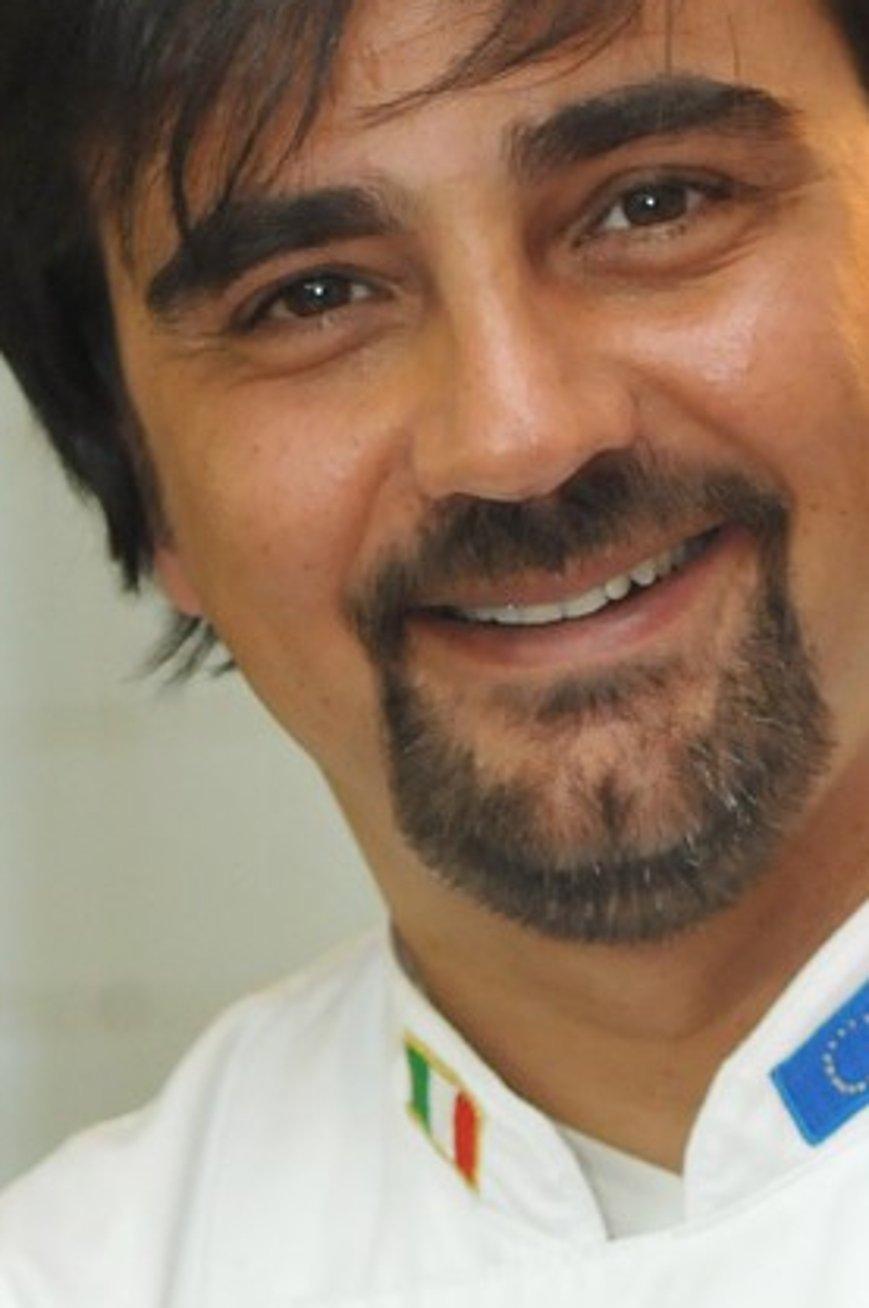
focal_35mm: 277
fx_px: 10042
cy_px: 1352
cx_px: 557
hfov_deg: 5.0
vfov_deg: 7.4
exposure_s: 1/100
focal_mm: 55
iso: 800
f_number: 3.2
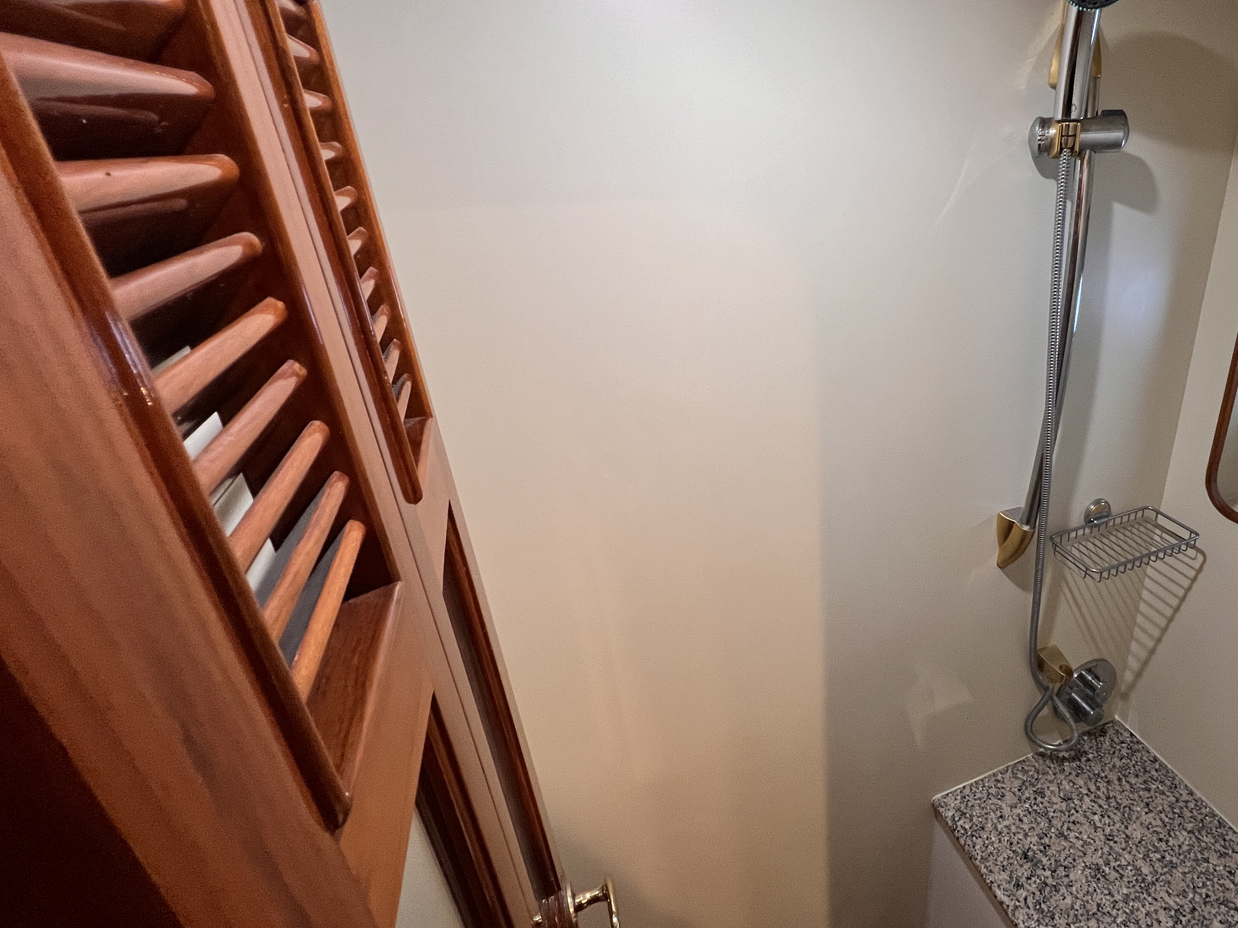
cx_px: 852
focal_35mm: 18
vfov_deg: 71.6
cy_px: 451
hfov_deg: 83.9
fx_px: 644
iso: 250
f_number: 1.8
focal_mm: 1.57
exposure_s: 1/90
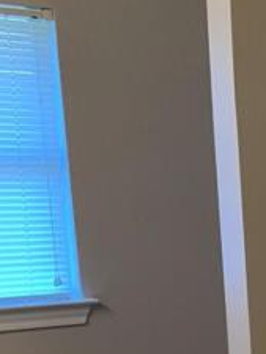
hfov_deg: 13.8
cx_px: 425
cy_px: 448
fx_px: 1013
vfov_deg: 18.6
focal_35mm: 99
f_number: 1.8
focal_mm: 3
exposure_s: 1/60
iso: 100
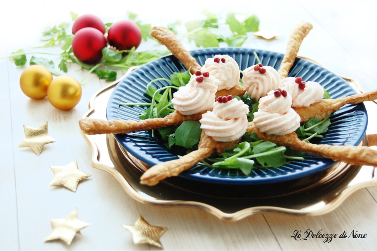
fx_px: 659
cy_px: 126
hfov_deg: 31.9
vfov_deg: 21.5
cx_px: 188
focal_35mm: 63
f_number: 5.3
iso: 800
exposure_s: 1/8
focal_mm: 42
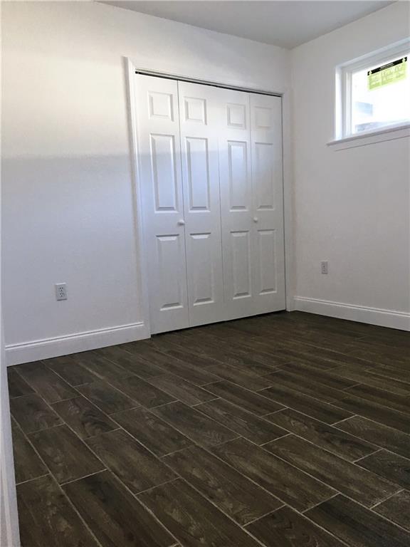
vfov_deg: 61.7
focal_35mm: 29
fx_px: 458
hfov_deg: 48.2
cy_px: 274
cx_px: 205
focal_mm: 4.15
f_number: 2.2
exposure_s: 1/30
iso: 32
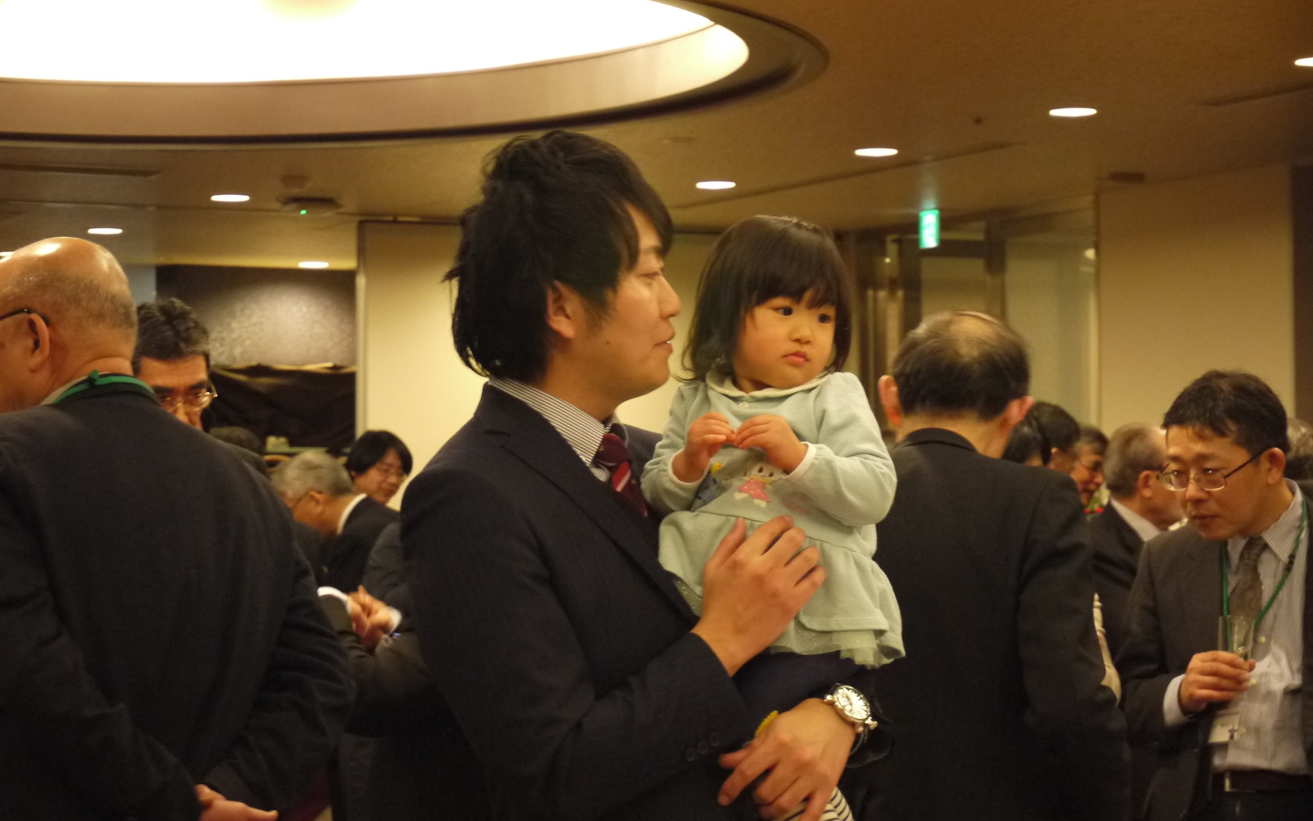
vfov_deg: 14.5
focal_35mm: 90
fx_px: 3221
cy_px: 372
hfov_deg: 23.0
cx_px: 661
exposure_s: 1/15
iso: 800
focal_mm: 42
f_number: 5.6
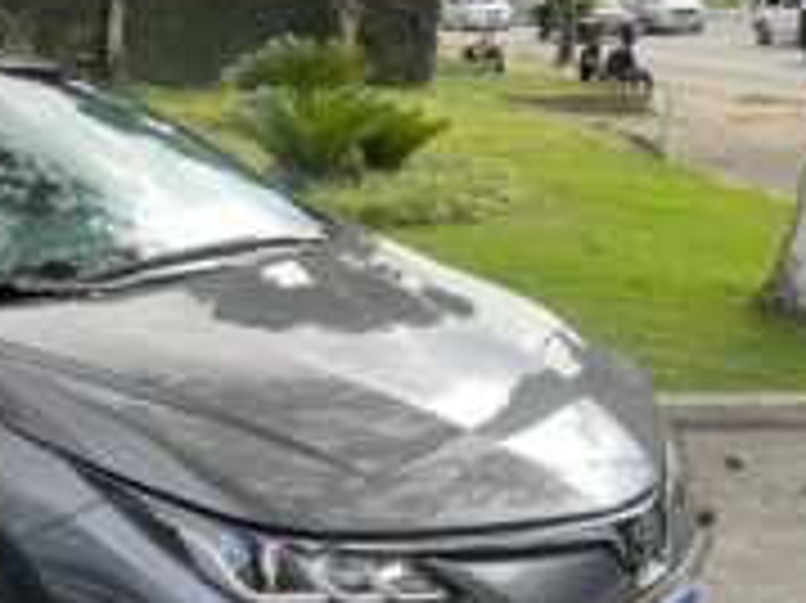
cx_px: -32
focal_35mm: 58
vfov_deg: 25.2
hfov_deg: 30.5
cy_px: 324
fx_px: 1350
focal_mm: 5.7
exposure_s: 1/210
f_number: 1.5
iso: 40
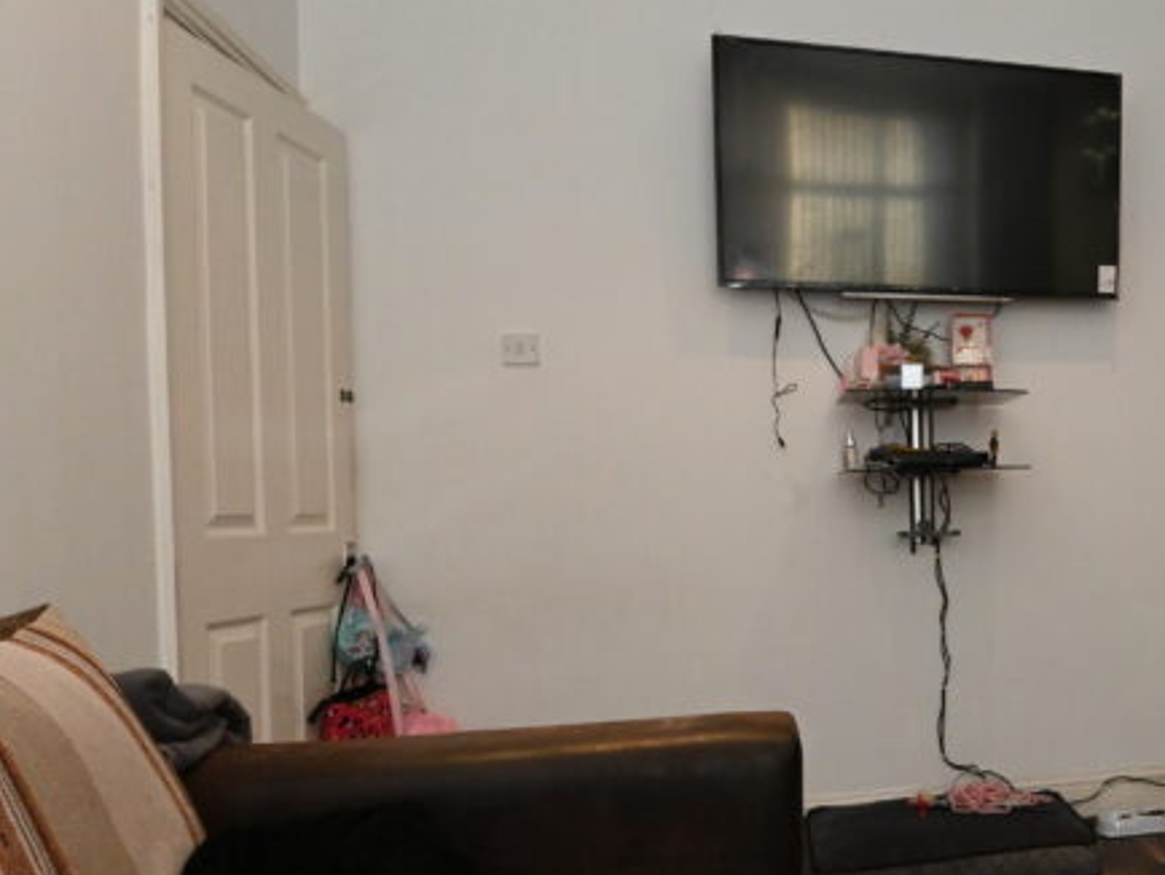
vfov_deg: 41.7
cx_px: 1133
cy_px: 514
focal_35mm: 34
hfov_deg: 46.3
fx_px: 1145
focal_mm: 15
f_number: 10
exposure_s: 1/100
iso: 5000
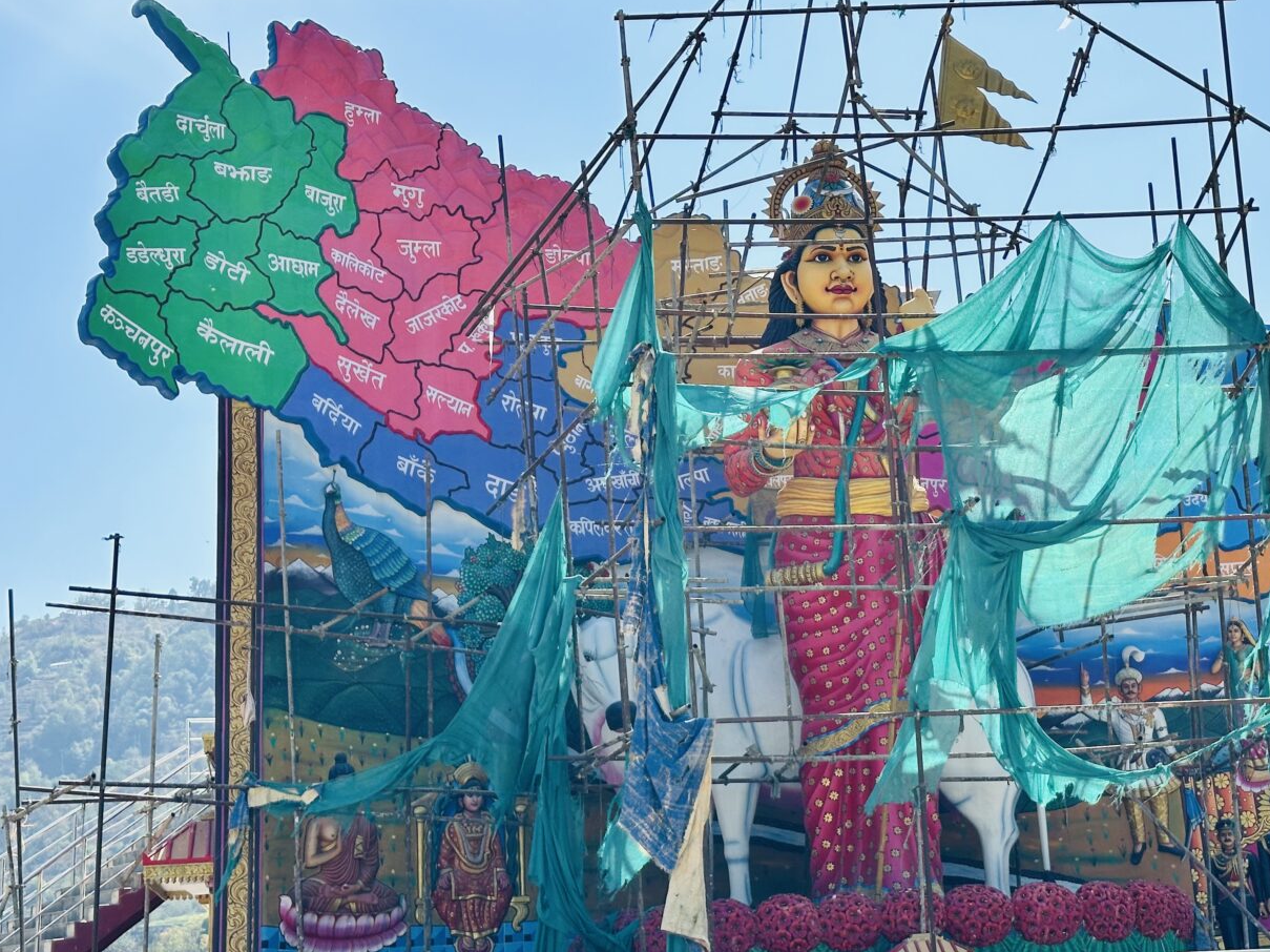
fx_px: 2237
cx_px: 756
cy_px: 499
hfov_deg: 31.6
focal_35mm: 61
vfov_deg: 24.0
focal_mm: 6.86
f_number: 1.78
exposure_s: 1/2890
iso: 64
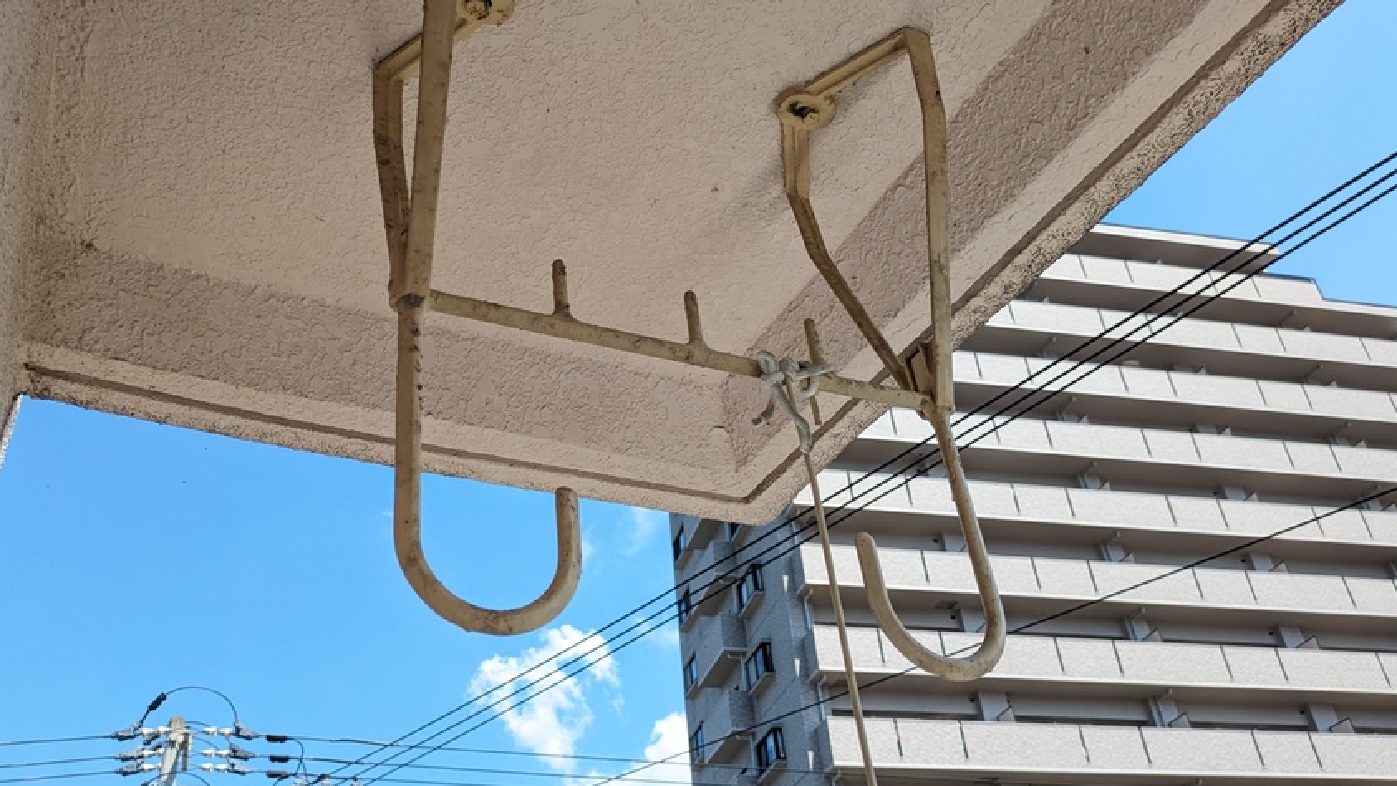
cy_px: 413
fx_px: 1148
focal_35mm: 31
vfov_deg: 37.8
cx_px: 664
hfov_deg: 62.6
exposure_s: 1/948
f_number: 1.89
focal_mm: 5.43
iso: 59
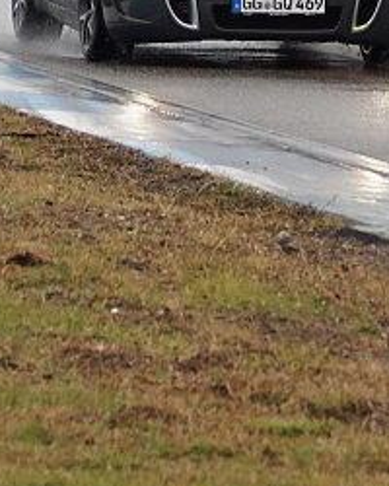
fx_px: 5195
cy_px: 225
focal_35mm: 361
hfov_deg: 4.3
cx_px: 31
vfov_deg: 5.4
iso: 200
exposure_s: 1/640
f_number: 5
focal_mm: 50
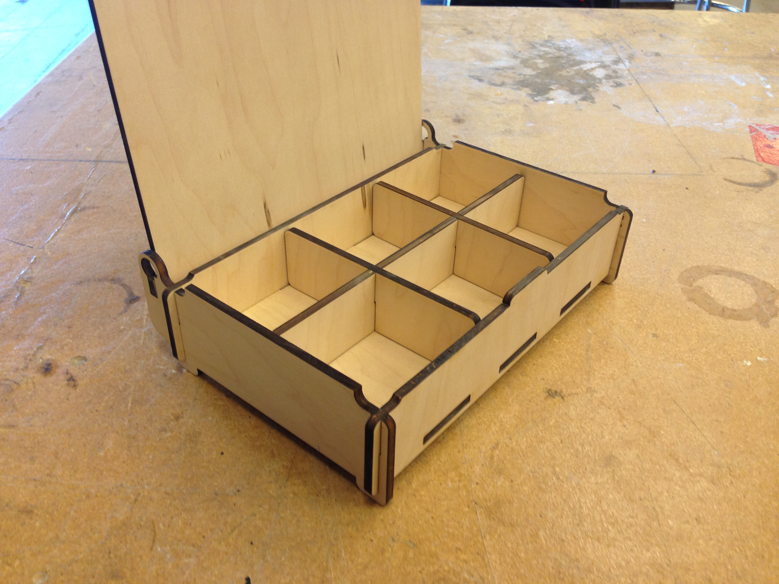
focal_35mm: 33
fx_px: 743
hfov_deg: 55.4
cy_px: 292
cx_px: 390
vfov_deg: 42.9
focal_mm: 4.12
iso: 100
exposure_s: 1/20
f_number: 2.4
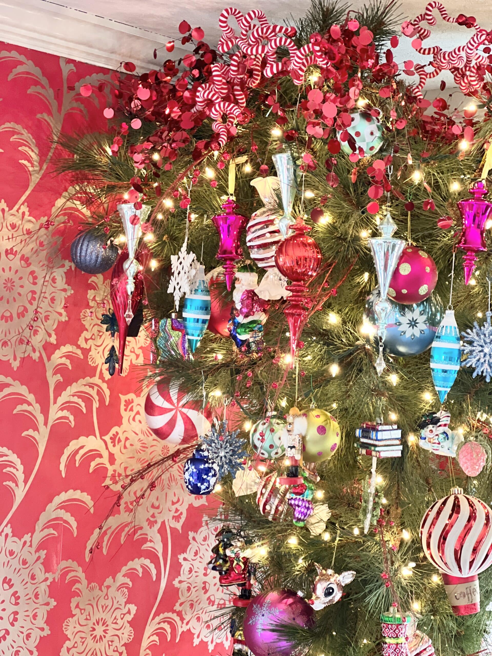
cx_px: 246
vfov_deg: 25.3
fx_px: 1459
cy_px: 328
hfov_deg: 19.1
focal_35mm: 77
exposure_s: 1/17
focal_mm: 9
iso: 400
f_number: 2.8
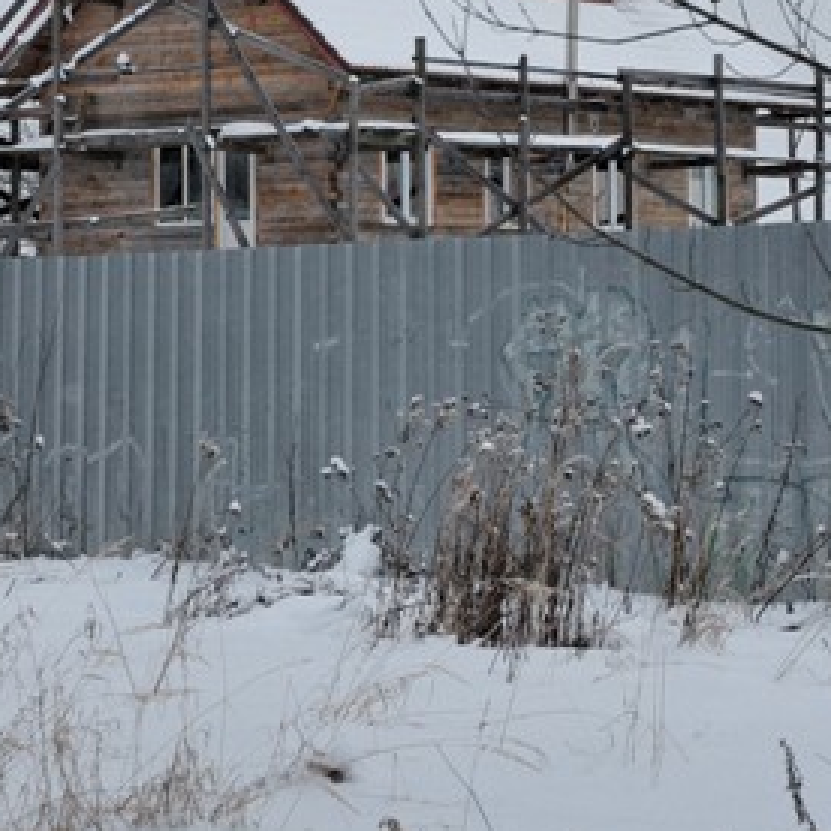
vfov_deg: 12.3
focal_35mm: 141
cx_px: 456
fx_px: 3830
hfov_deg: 12.4
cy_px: 12
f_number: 8
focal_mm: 34
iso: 320
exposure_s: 1/400
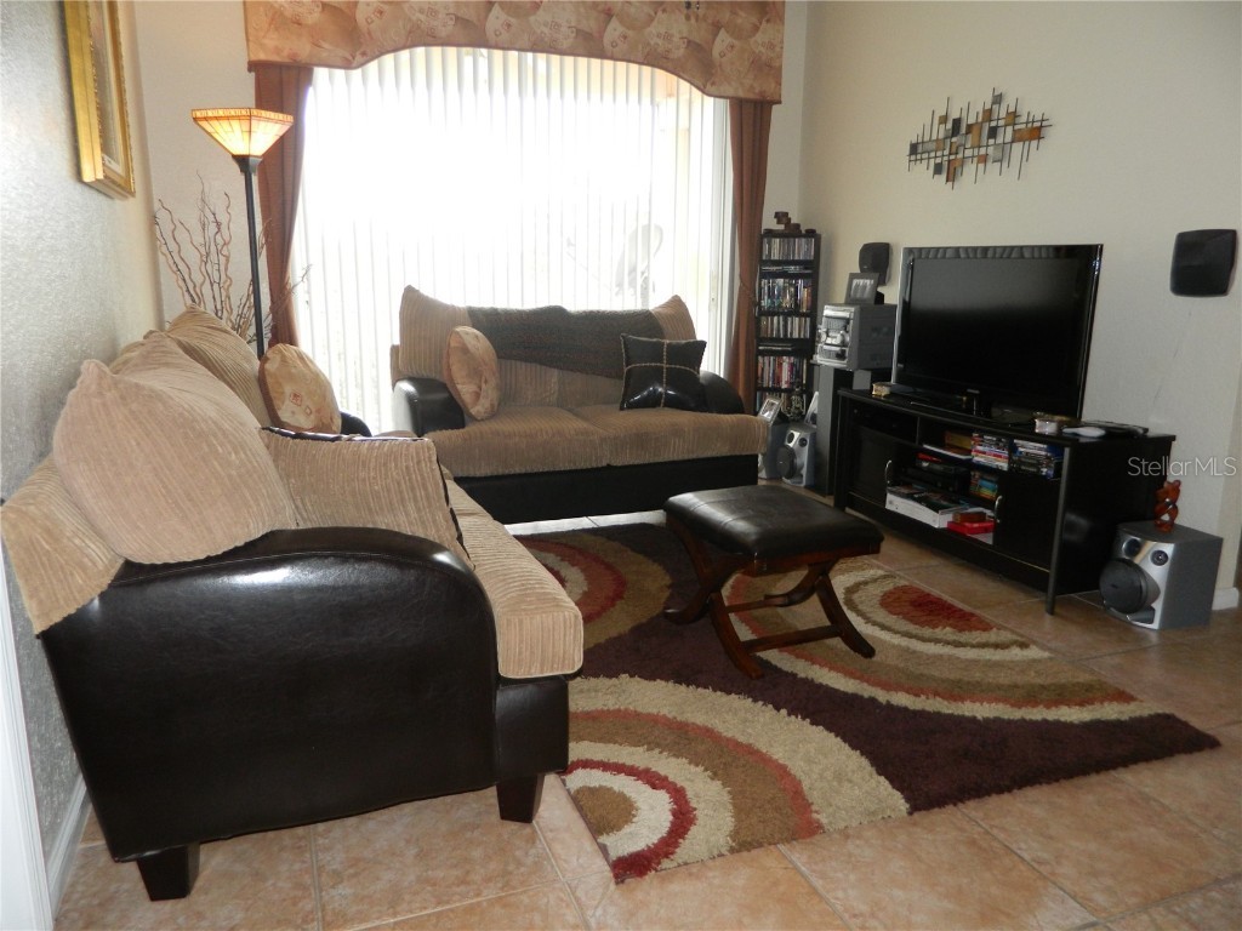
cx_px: 621
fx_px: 897
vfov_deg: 54.9
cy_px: 466
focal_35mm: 25
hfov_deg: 69.4
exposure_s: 1/30
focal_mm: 4.5
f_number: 3.1
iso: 140
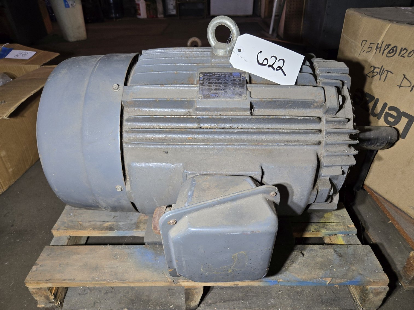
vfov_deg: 58.9
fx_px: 275
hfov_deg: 73.9
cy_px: 155
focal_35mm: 23
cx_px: 207
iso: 80
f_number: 1.8
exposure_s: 1/61.3
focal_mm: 5.4
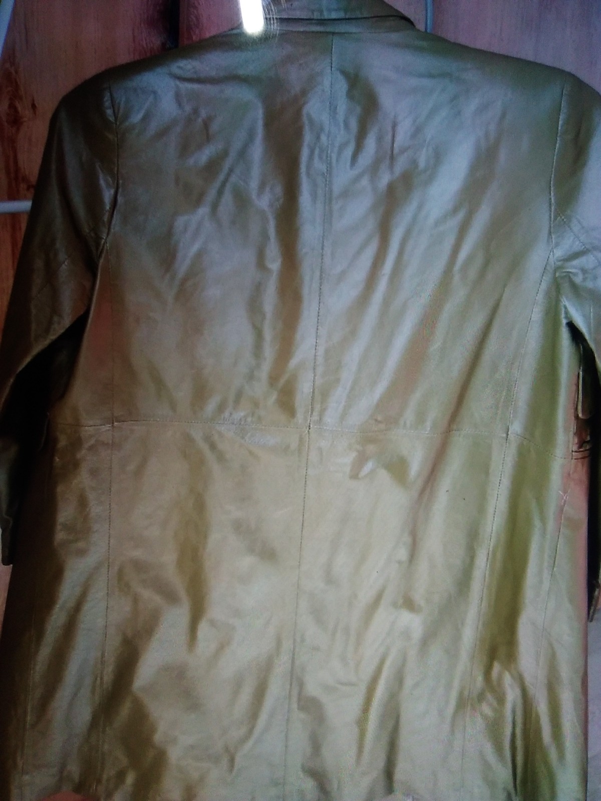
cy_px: 400
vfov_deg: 61.7
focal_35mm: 29
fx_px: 671
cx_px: 300
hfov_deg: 48.2
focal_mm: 2.39
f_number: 2.4
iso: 118
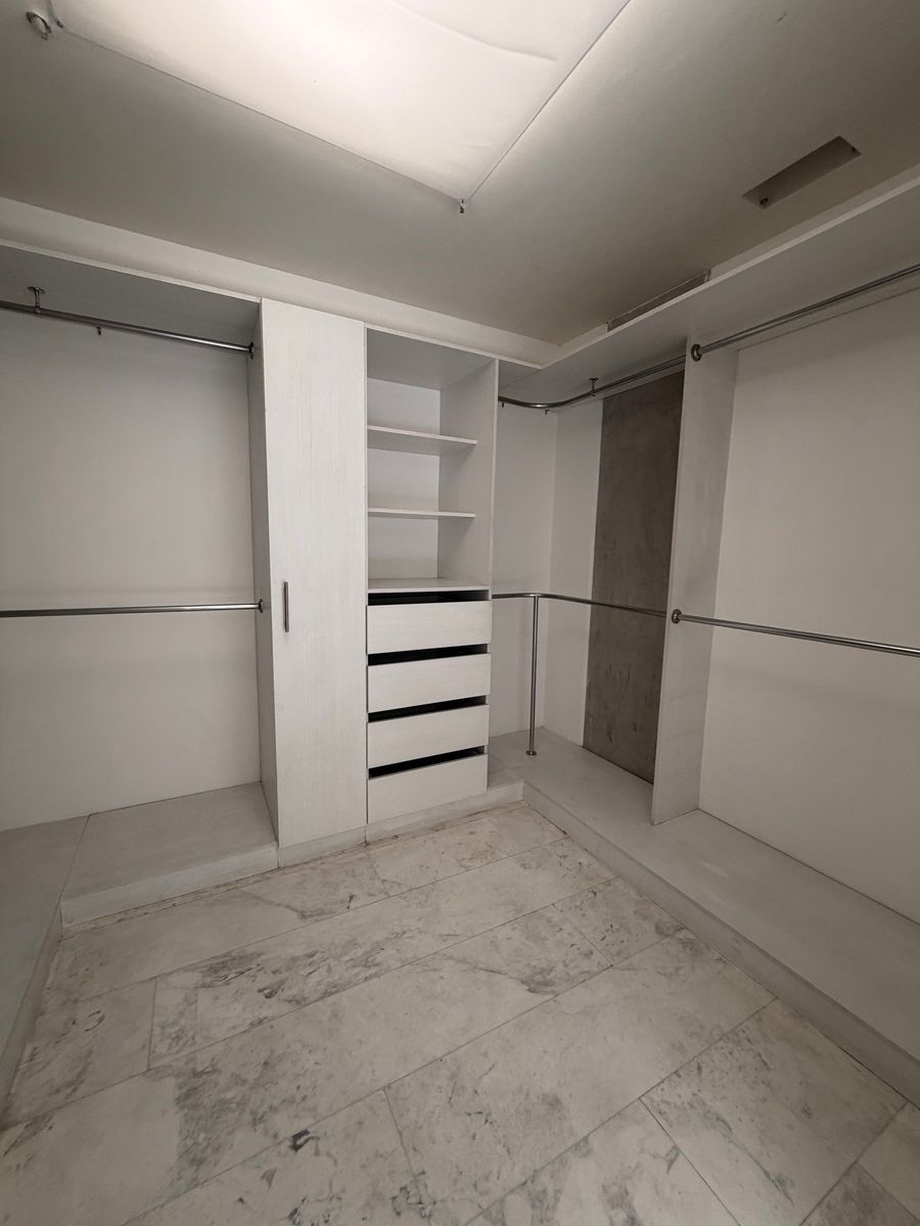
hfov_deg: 85.7
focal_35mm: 14
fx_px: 496
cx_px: 460
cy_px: 613
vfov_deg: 102.1
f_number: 2.2
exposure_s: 1/60
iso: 200
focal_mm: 2.22
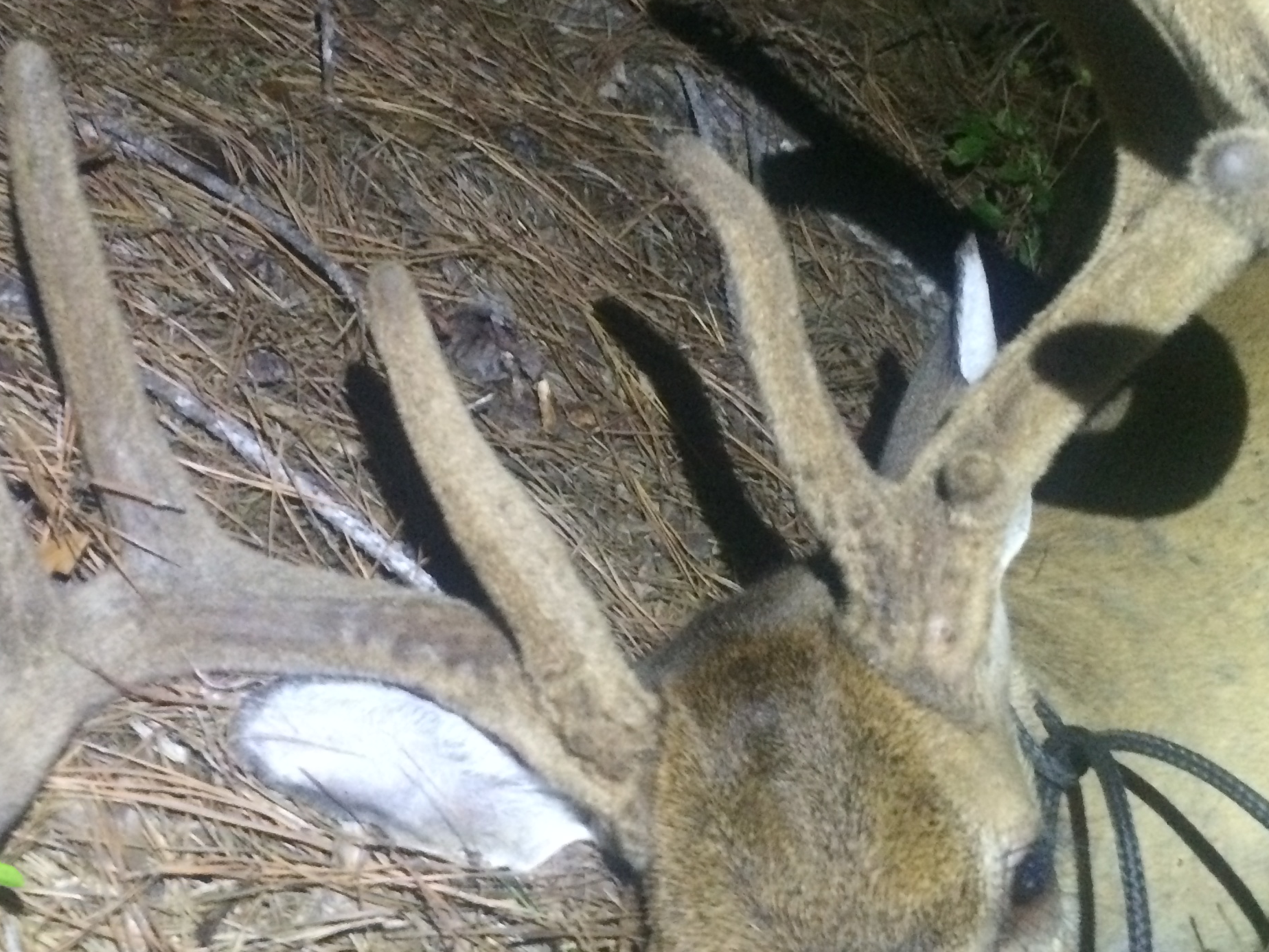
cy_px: 435
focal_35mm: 53
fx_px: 1943
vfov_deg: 27.5
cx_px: 508
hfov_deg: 36.0
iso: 400
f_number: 2.2
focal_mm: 4.12
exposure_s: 1/15
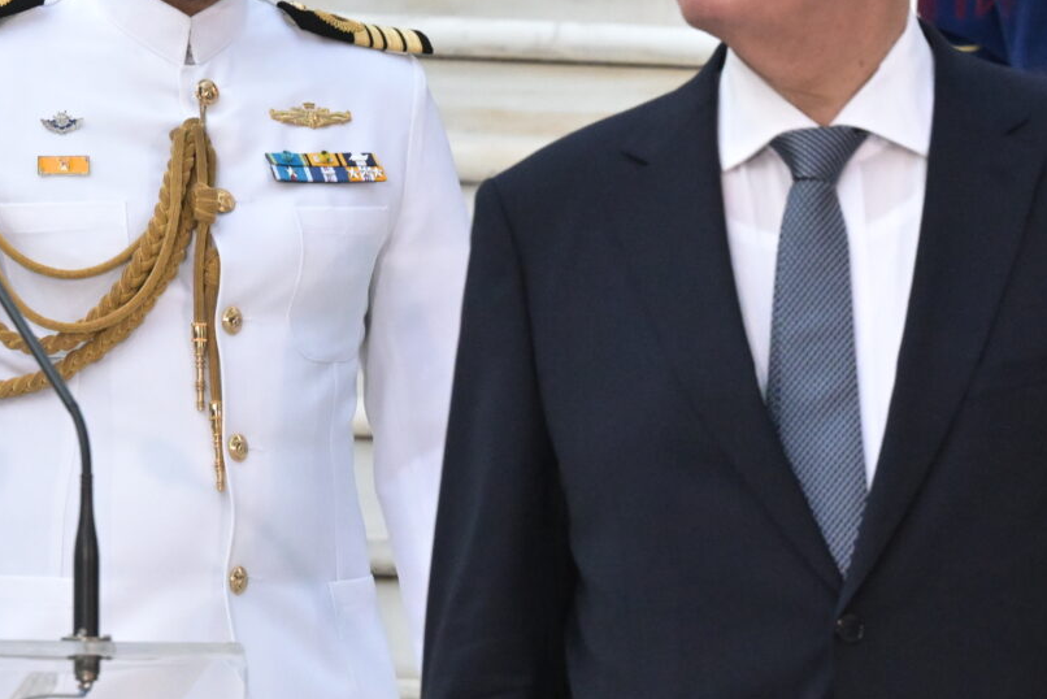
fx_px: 14779
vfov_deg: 2.7
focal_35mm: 508
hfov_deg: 4.1
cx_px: 1011
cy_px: 418
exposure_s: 1/640
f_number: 7.1
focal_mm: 160
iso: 4000
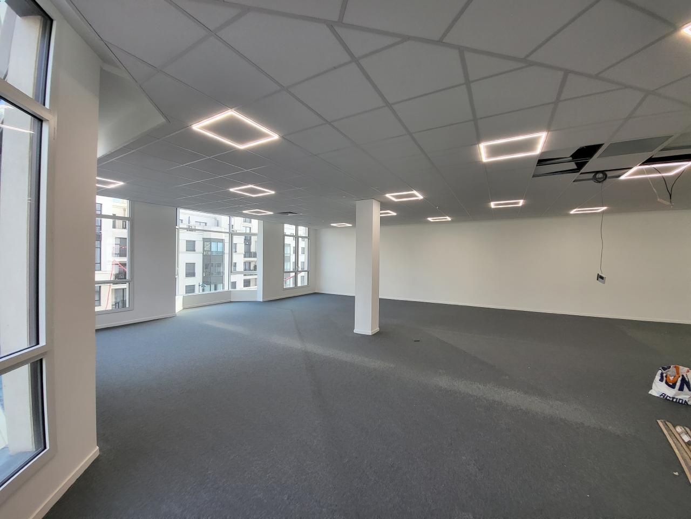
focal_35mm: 13
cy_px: 260
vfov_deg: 89.9
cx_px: 346
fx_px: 260
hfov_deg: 106.2
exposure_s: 1/100
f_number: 2.2
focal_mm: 1.74
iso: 50
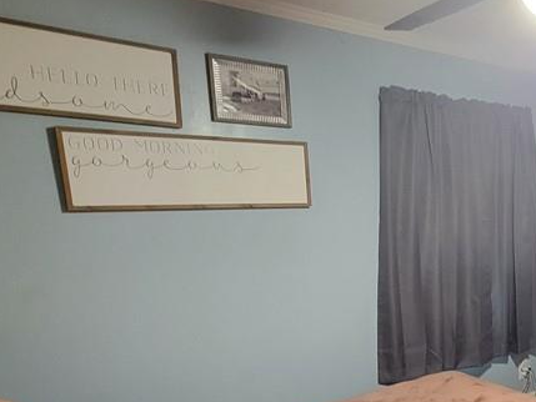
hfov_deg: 49.7
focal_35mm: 31
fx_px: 480
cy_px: 293
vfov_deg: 44.2
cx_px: 512
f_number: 2.2
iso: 800
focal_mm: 2.2
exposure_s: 1/24
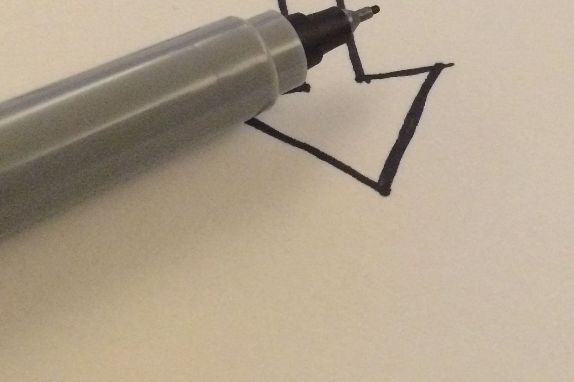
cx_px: 443
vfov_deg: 18.9
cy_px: 50
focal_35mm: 71
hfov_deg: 28.0
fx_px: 1132
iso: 320
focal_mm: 4.15
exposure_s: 1/30
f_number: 2.2
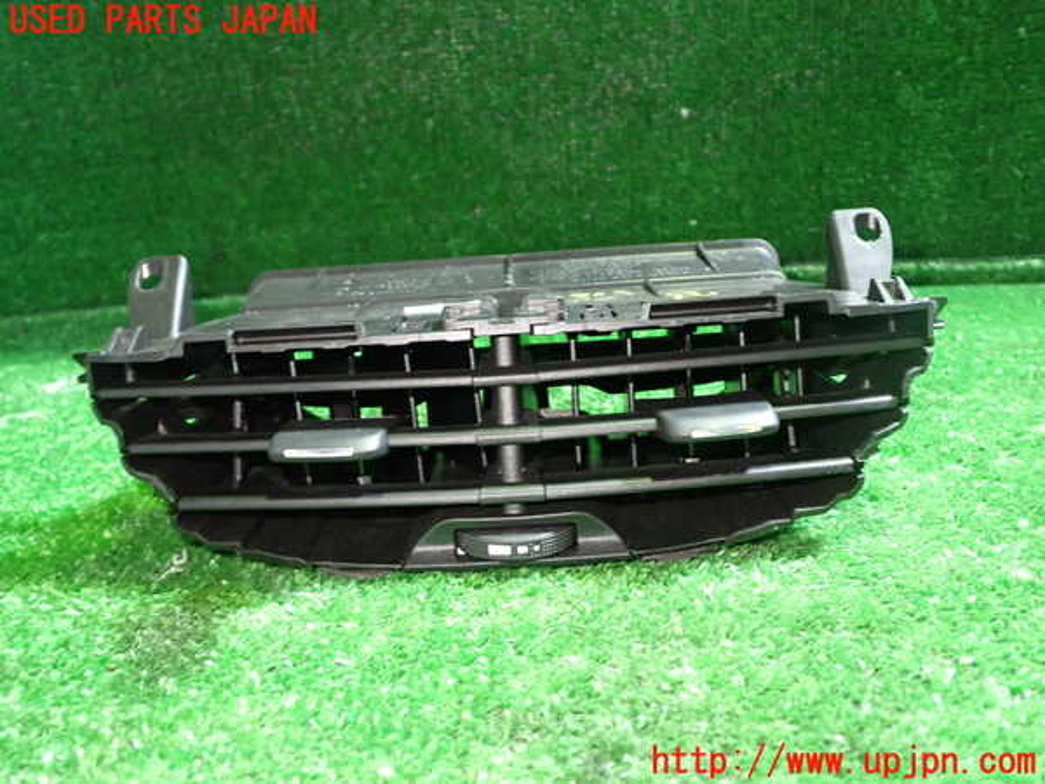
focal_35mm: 30
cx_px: 522
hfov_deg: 60.0
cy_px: 392
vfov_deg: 46.8
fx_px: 906
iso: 800
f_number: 2.3
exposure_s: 1/30
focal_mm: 5.4
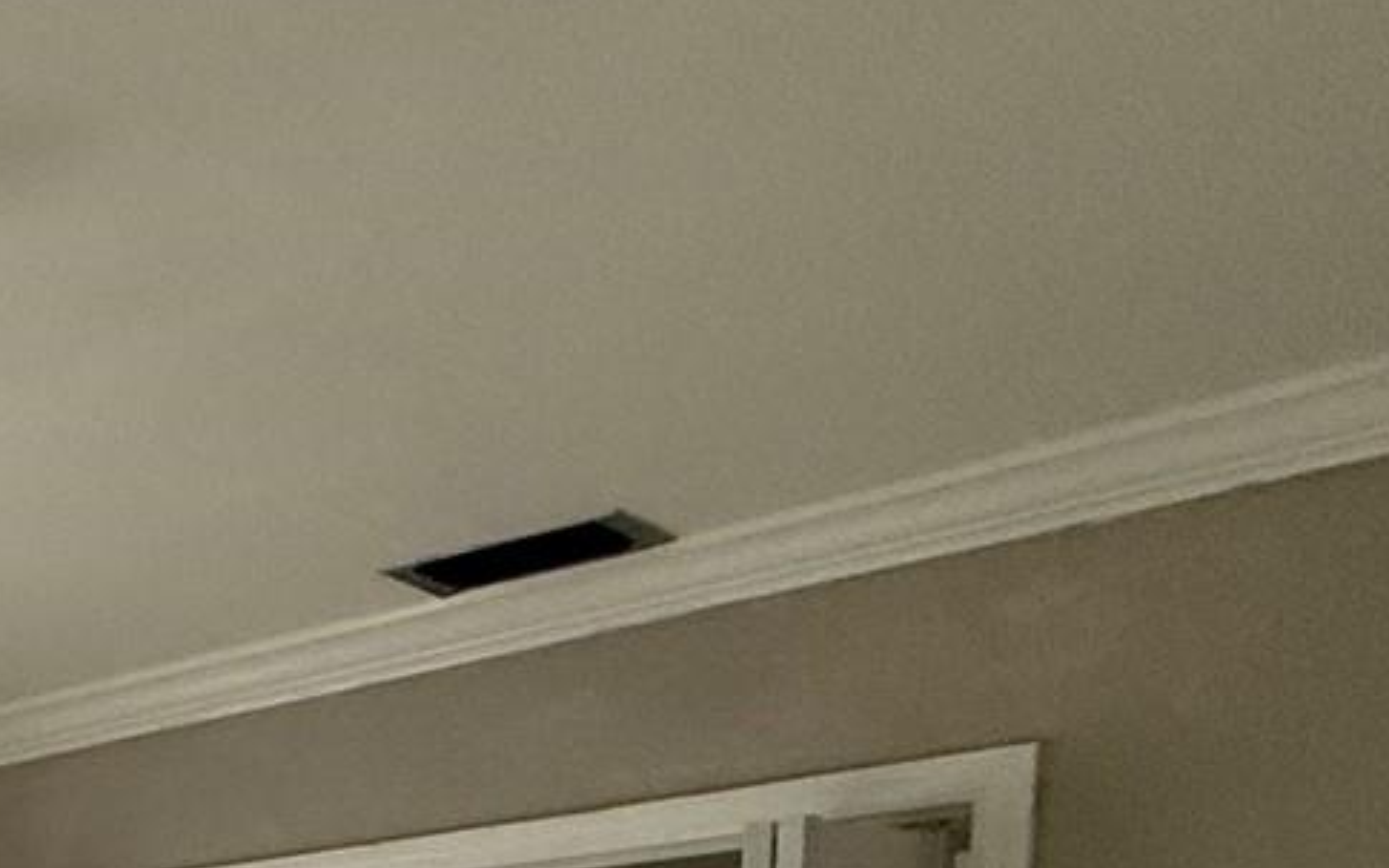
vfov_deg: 21.4
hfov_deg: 27.9
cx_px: -687
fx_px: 1855
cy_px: 1361
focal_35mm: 49
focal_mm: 2.22
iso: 320
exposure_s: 1/75
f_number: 2.2
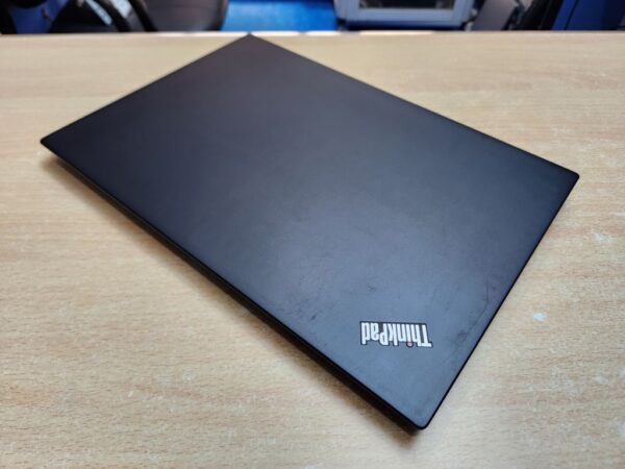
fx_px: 415
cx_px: 312
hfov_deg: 73.9
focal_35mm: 23
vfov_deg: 58.9
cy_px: 234
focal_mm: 5.4
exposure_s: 1/100
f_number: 1.8
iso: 200
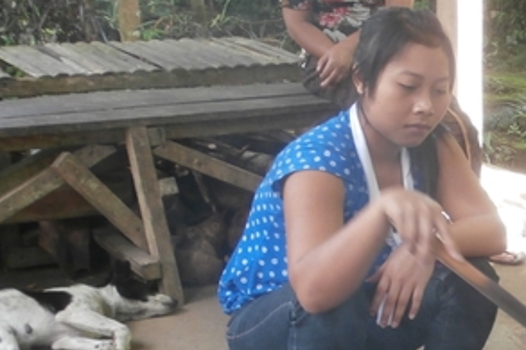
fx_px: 1183
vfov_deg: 16.7
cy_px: 298
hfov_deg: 24.0
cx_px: 528
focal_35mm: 81
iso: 200
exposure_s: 1/40
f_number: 3.9
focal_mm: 6.67
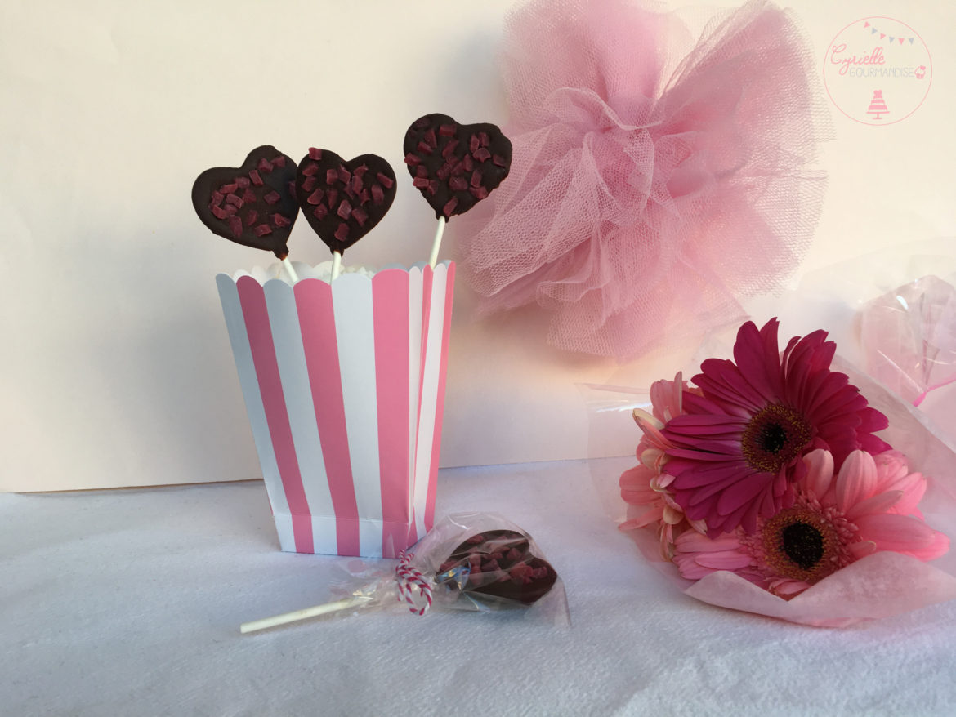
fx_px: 801
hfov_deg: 61.6
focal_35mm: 29
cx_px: 478
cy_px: 358
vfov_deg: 48.2
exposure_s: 1/100
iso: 25
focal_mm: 4.15
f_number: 2.2
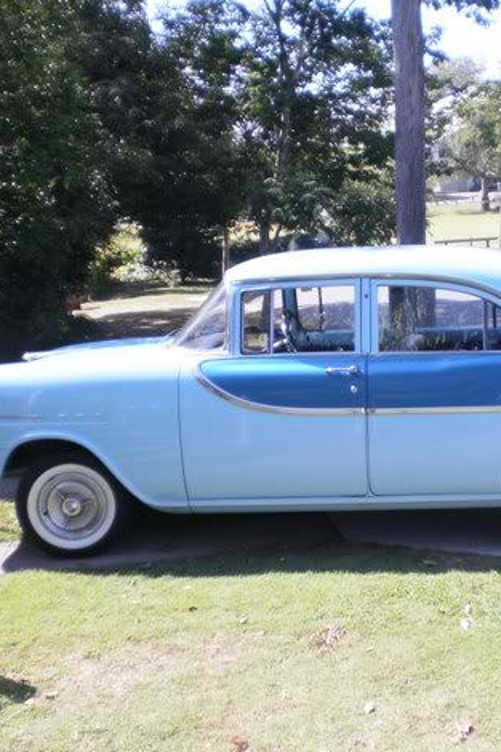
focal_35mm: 51
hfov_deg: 26.1
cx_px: 378
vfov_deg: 38.9
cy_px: 376
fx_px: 1065
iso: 100
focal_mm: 6.3
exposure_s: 1/400
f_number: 3.1
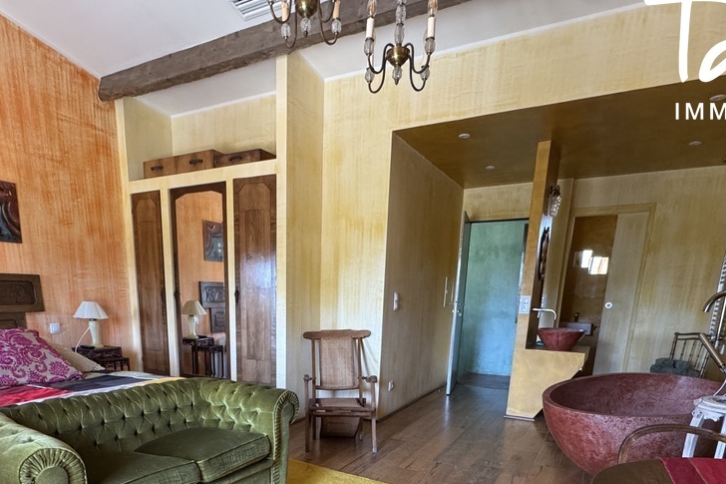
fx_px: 484
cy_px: 416
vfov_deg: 48.7
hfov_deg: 73.3
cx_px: 309
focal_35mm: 24
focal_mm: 2.22
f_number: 2.2
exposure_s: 1/60
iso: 320
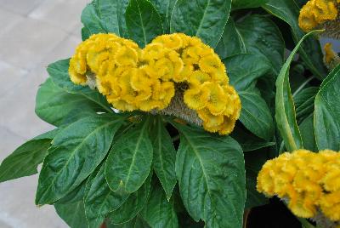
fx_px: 397
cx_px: 170
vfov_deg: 32.0
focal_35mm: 42
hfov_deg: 46.3
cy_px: 114
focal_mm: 28
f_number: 8
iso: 180
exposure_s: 1/60
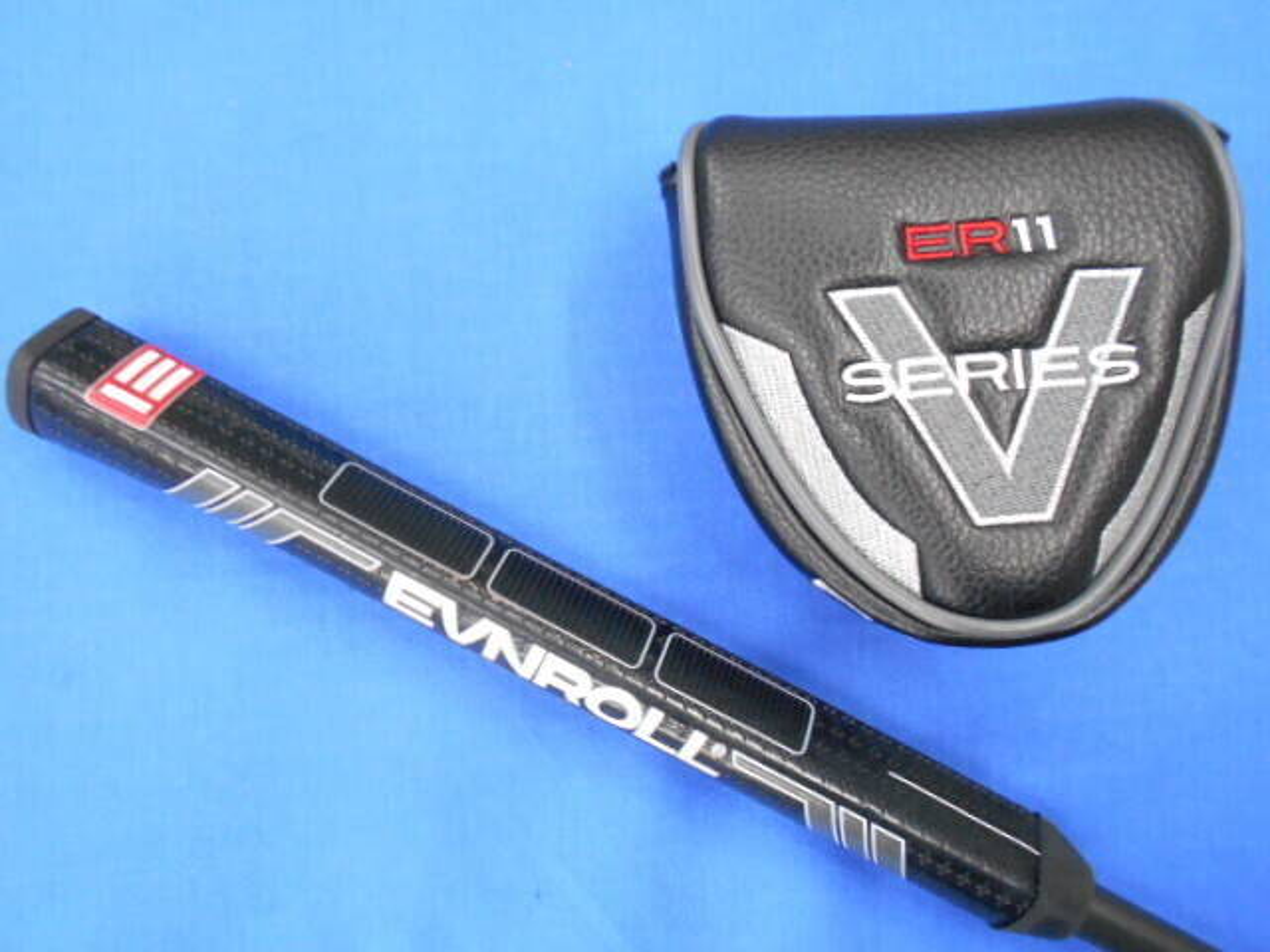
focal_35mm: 26
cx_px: 635
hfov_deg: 67.3
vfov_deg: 53.1
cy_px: 476
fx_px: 954
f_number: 3.2
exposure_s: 1/25
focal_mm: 4.6
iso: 400
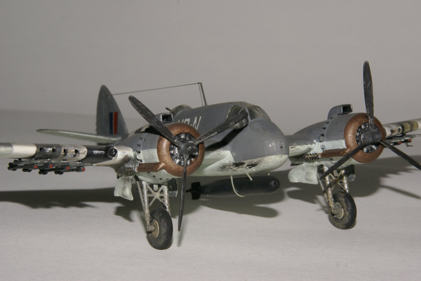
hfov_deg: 18.2
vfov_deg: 12.2
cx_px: 210
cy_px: 140
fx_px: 1316
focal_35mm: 112
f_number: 25
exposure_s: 1/125
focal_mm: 75
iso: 400
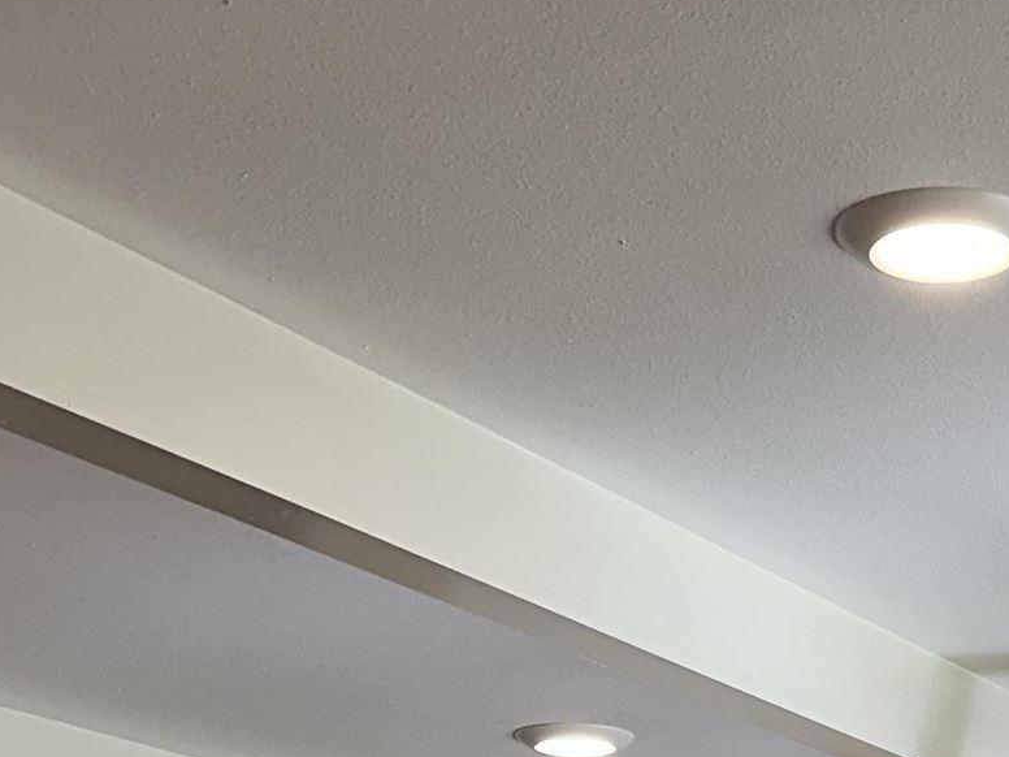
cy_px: 1479
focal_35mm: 95
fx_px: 2769
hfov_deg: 20.0
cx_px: 1013
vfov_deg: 13.5
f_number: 1.78
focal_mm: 6.86
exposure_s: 1/138
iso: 64
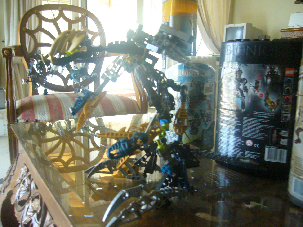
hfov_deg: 52.6
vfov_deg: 40.7
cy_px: 114
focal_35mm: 35
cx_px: 152
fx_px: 306
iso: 200
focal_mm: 5.8
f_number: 2.8
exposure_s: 1/13
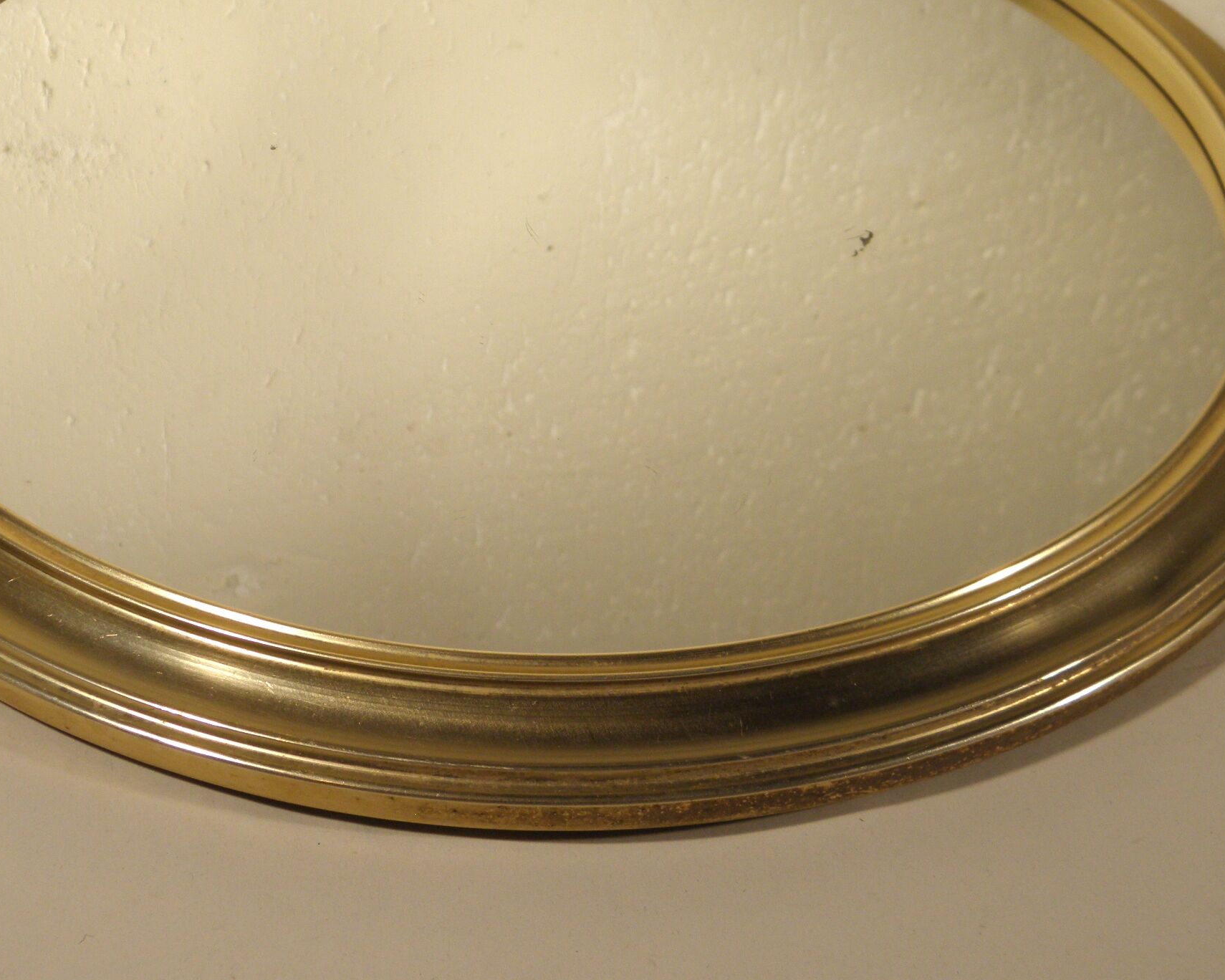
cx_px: 568
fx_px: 2067
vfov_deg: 26.6
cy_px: 366
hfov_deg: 33.0
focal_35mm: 57
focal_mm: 7.1
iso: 100
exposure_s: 1/80
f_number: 3.8
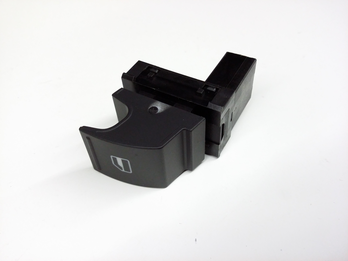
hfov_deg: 56.8
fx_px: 322
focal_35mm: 32
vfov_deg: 44.2
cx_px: 174
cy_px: 130
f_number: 2.4
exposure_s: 1/15
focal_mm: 3.4
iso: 200
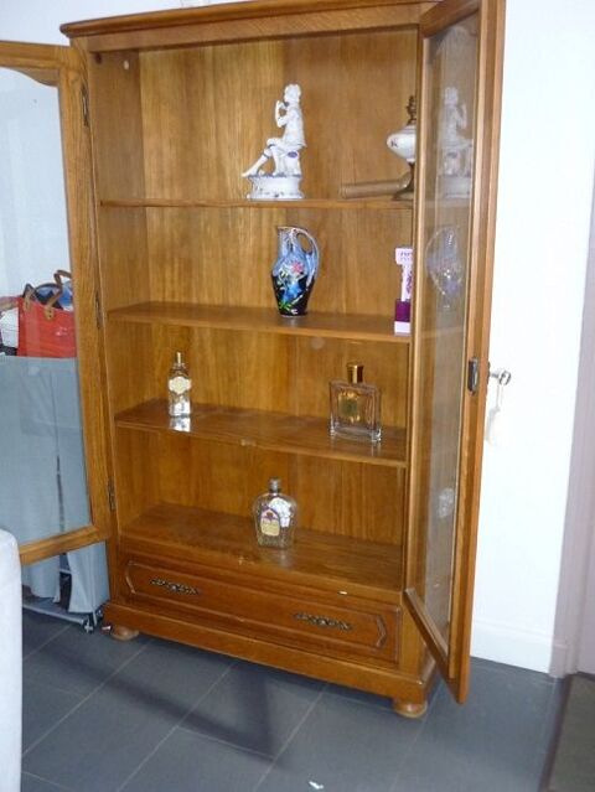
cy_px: 396
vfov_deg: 55.3
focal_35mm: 33
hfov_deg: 43.0
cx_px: 298
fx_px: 756
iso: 400
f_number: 2.8
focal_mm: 5.5
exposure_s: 1/8
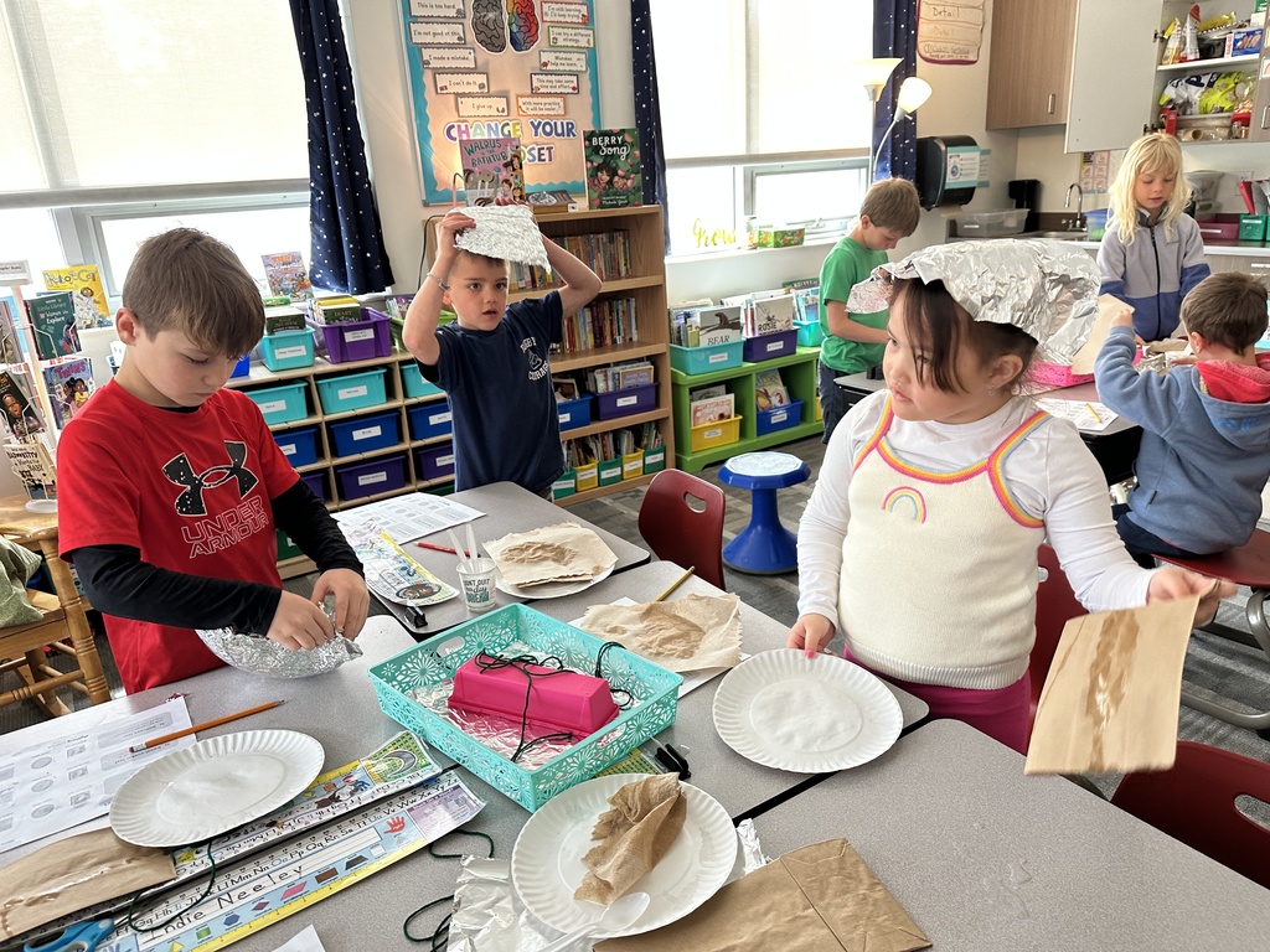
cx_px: 635
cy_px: 476
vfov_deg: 56.8
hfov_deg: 71.6
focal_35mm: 24
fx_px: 881
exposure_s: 1/60
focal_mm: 6.86
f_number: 1.78
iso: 160
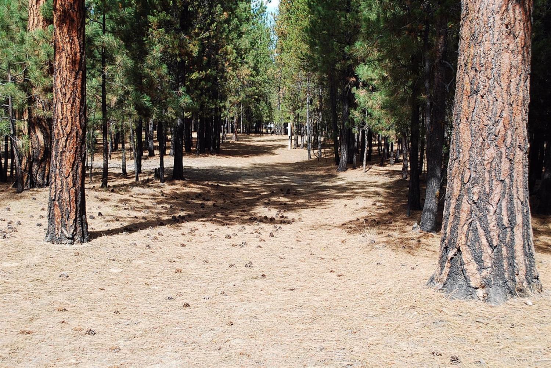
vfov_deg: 29.9
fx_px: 689
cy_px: 184
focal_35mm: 45
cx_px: 276
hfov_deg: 43.6
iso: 100
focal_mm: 30
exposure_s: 1/160
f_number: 6.3
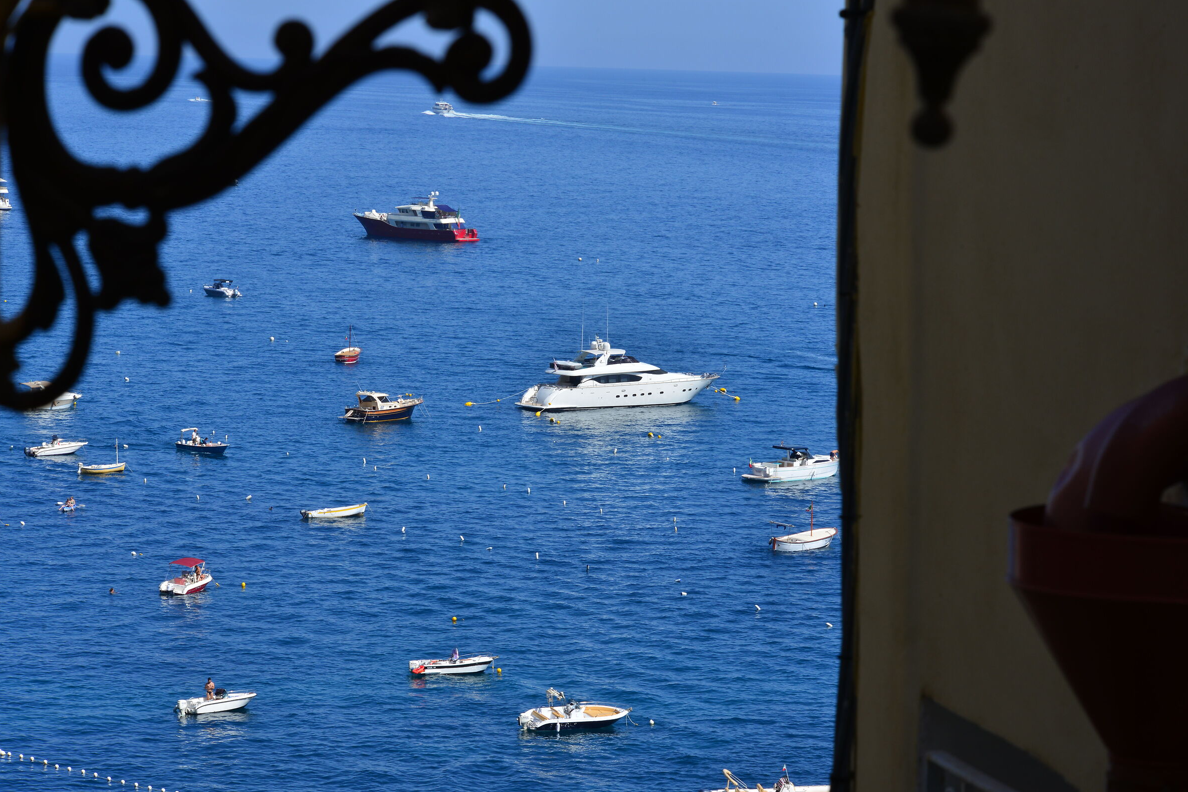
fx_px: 3992
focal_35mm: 121
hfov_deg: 16.9
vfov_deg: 11.3
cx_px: 592
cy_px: 394
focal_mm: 120
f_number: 20
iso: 200
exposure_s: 1/125
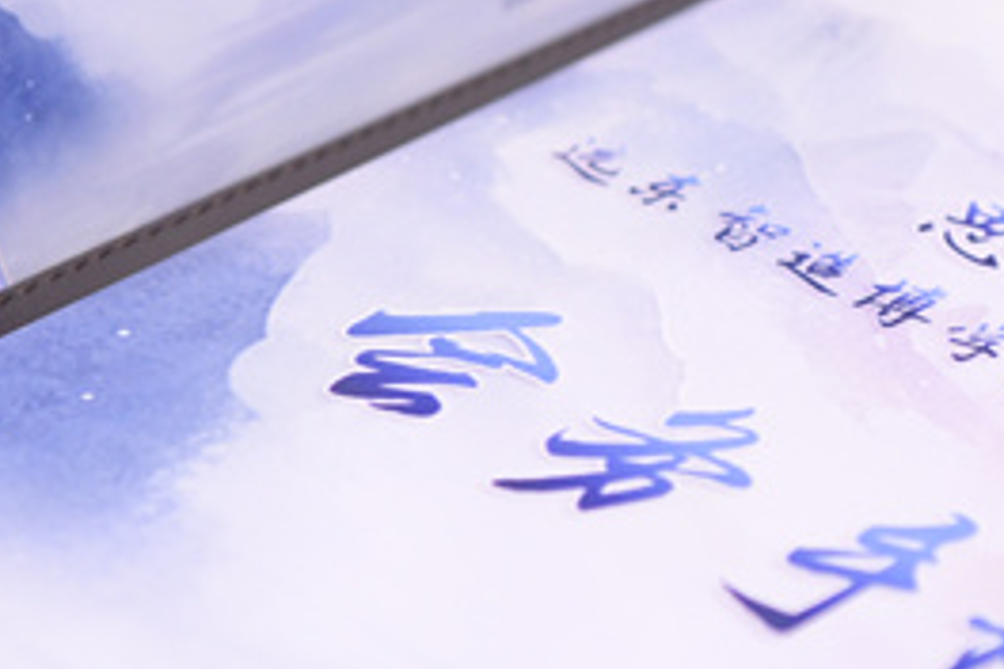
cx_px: 658
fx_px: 5912
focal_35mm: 212
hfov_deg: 9.7
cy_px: 234
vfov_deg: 6.5
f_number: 3.5
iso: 2000
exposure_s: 1/250
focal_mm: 70
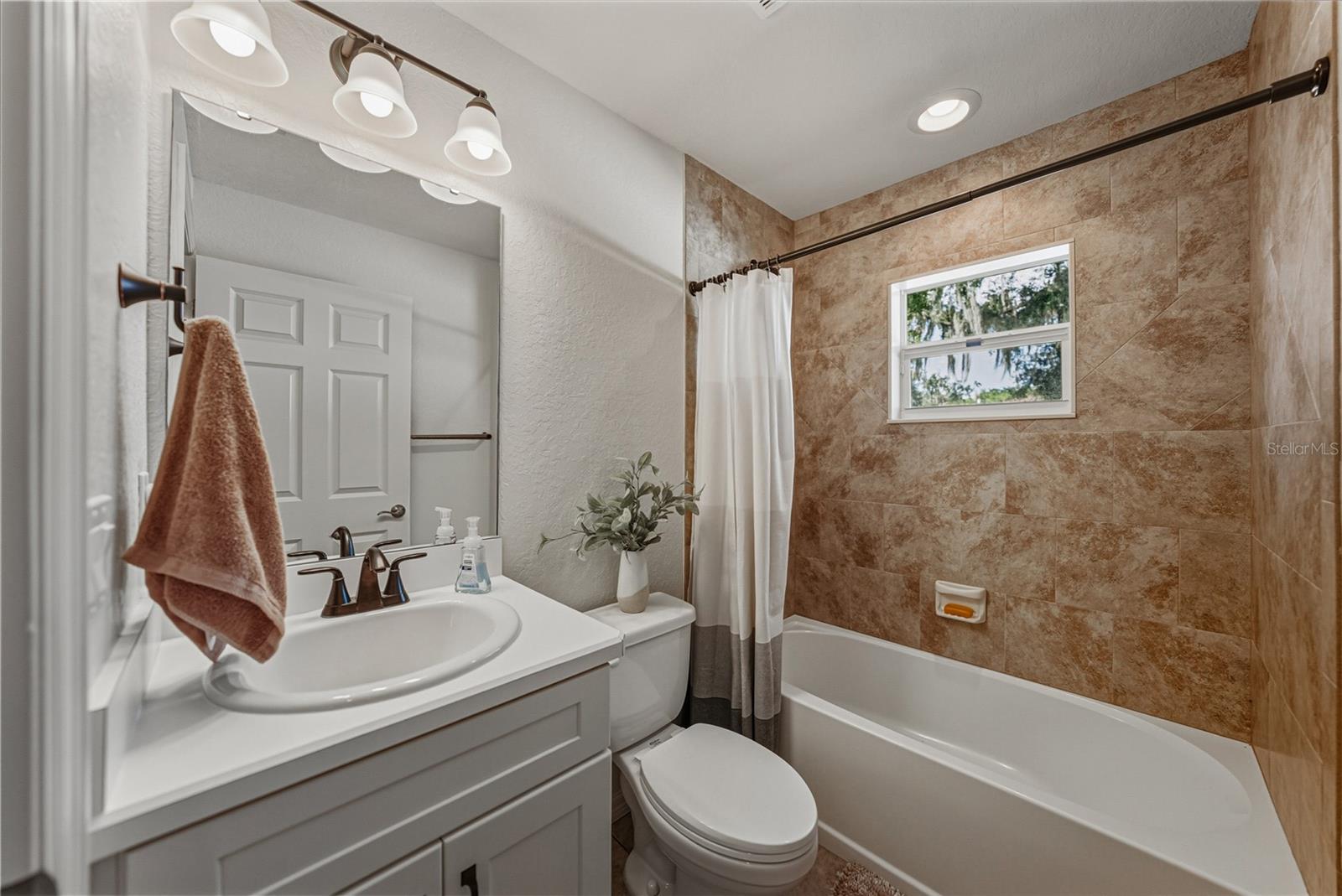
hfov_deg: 112.6
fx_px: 448
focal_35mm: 12
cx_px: 671
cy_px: 448
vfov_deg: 90.1
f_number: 2.8
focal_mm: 12
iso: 500
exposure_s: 1/4000
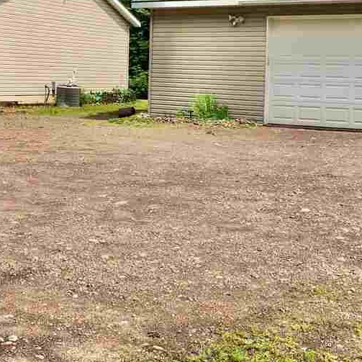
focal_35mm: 63
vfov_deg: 26.9
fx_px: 745
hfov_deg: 27.0
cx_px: 96
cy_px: 83
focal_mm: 3.99
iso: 20
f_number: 1.8
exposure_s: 1/1656
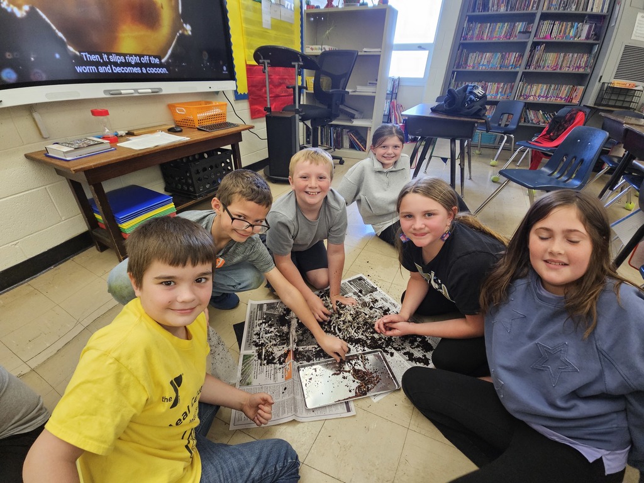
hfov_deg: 106.2
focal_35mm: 13
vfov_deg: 89.9
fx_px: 242
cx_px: 322
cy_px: 242
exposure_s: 1/77.4
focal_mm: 2.2
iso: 320
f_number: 2.2
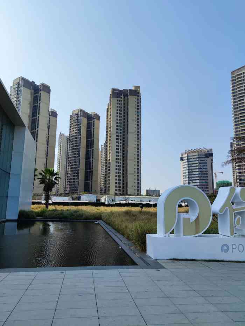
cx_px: 122
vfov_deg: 71.6
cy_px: 163
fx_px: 226
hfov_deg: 56.8
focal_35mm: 24
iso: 50
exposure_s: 1/5000
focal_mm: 6.72
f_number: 1.69
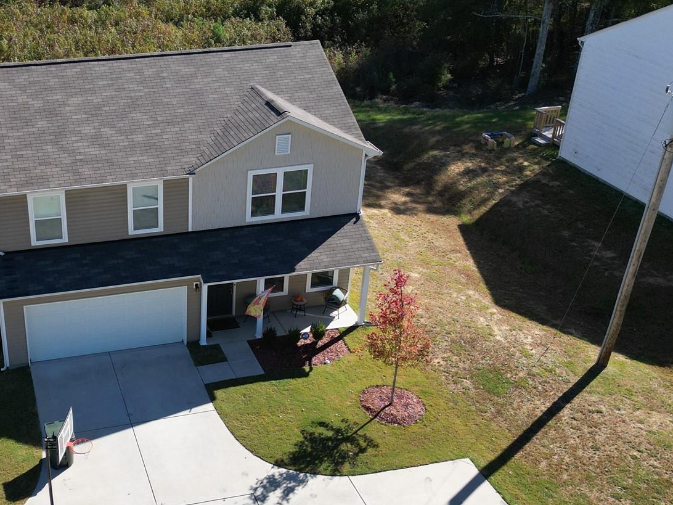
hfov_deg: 40.7
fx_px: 875
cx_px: 156
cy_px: 274
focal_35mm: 45
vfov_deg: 32.2
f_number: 1.7
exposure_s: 1/2000
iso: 120
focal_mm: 6.72
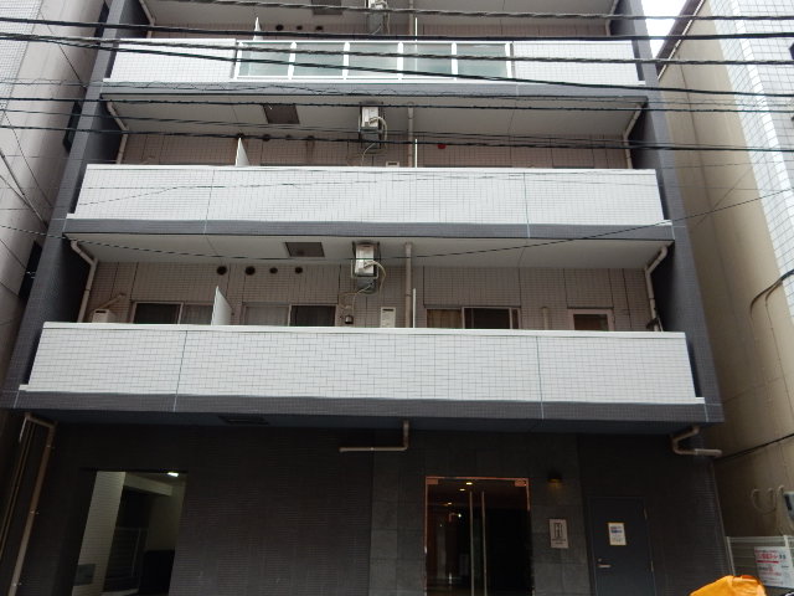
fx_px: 573
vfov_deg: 54.9
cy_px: 298
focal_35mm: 25
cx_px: 397
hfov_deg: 69.4
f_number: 3.7
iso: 125
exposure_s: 1/60
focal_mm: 4.5
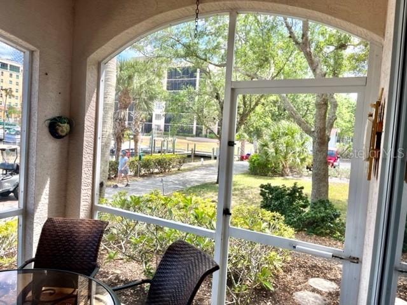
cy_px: 152
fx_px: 306
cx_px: 204
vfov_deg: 53.1
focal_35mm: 26
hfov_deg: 67.3
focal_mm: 5.1
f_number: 1.6
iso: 50
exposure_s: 1/653
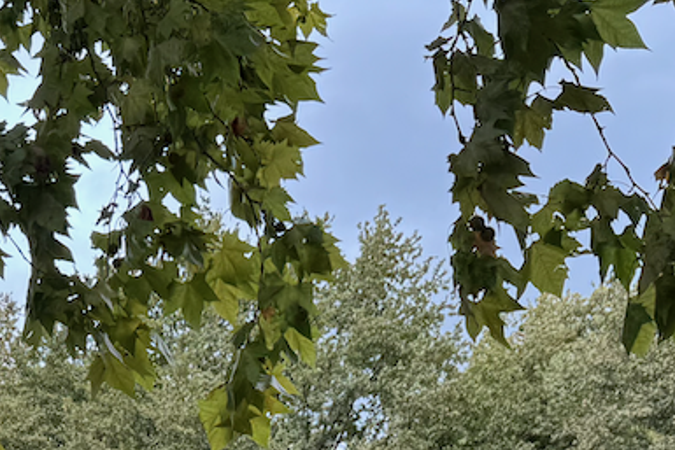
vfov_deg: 14.7
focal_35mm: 83
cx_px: 51
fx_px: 1557
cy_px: 769
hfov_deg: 23.7
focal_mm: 6.76
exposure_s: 1/747
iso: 80
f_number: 1.78
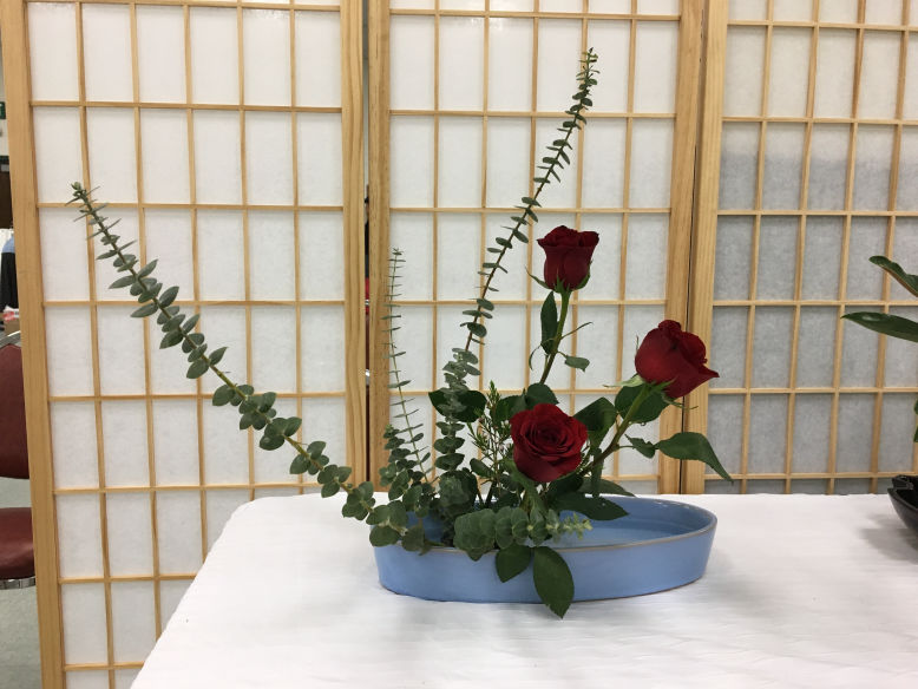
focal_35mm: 29
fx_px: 769
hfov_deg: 61.6
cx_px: 459
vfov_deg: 48.3
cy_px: 344
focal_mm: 4.15
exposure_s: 1/30
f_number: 2.2
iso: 40
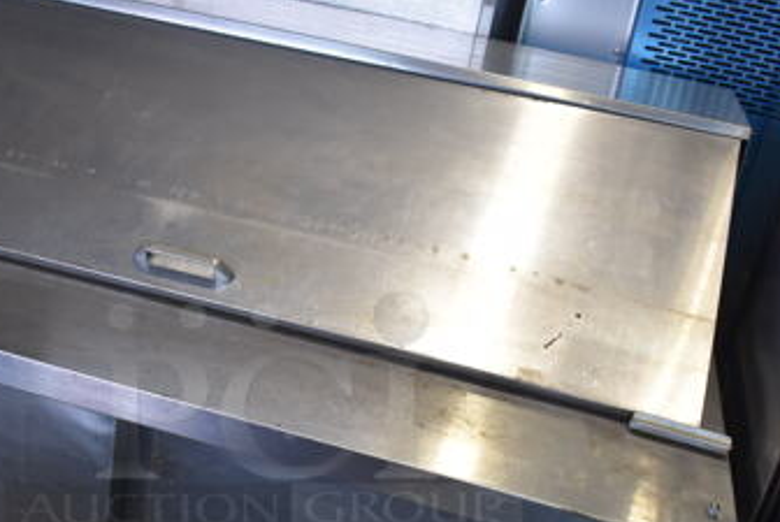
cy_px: 411
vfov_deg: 27.1
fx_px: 1063
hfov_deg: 39.8
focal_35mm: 49
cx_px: 265
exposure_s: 1/250
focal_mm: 18
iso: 640
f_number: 3.5
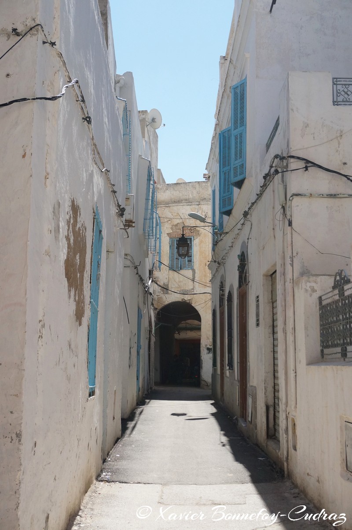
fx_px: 639
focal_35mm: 44
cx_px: 176
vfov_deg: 45.0
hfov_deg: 30.8
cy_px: 265
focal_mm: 29
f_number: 6.3
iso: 800
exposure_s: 1/4000
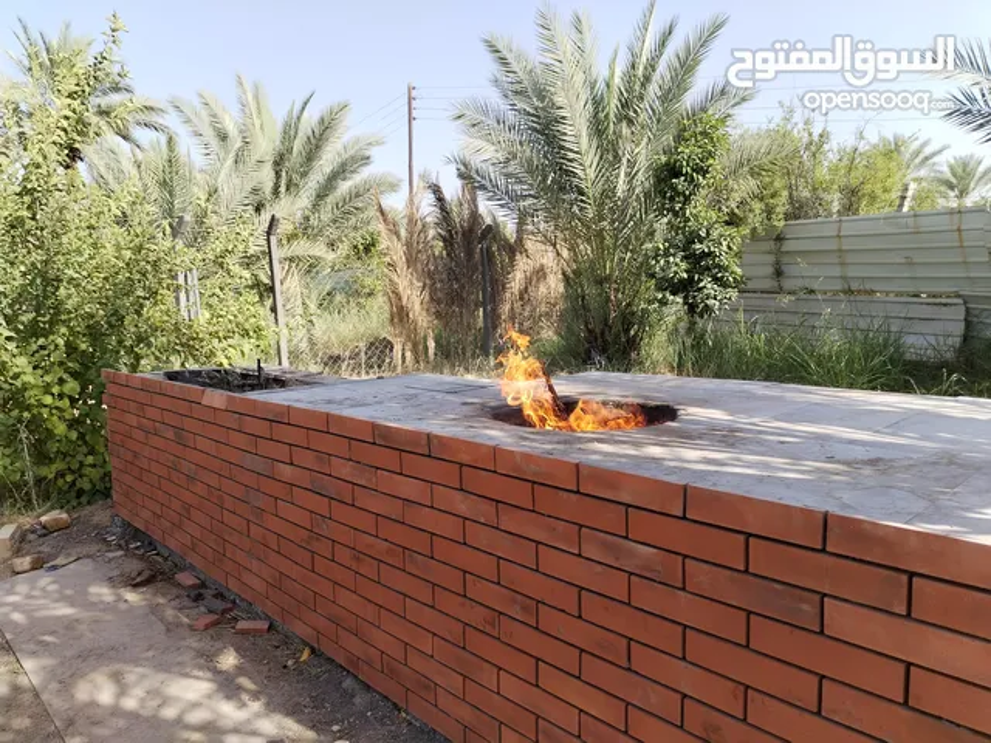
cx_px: 496
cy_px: 372
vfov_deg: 48.2
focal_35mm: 29
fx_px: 830
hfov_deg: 61.7
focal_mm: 4.75
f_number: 1.8
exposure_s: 1/699
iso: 100
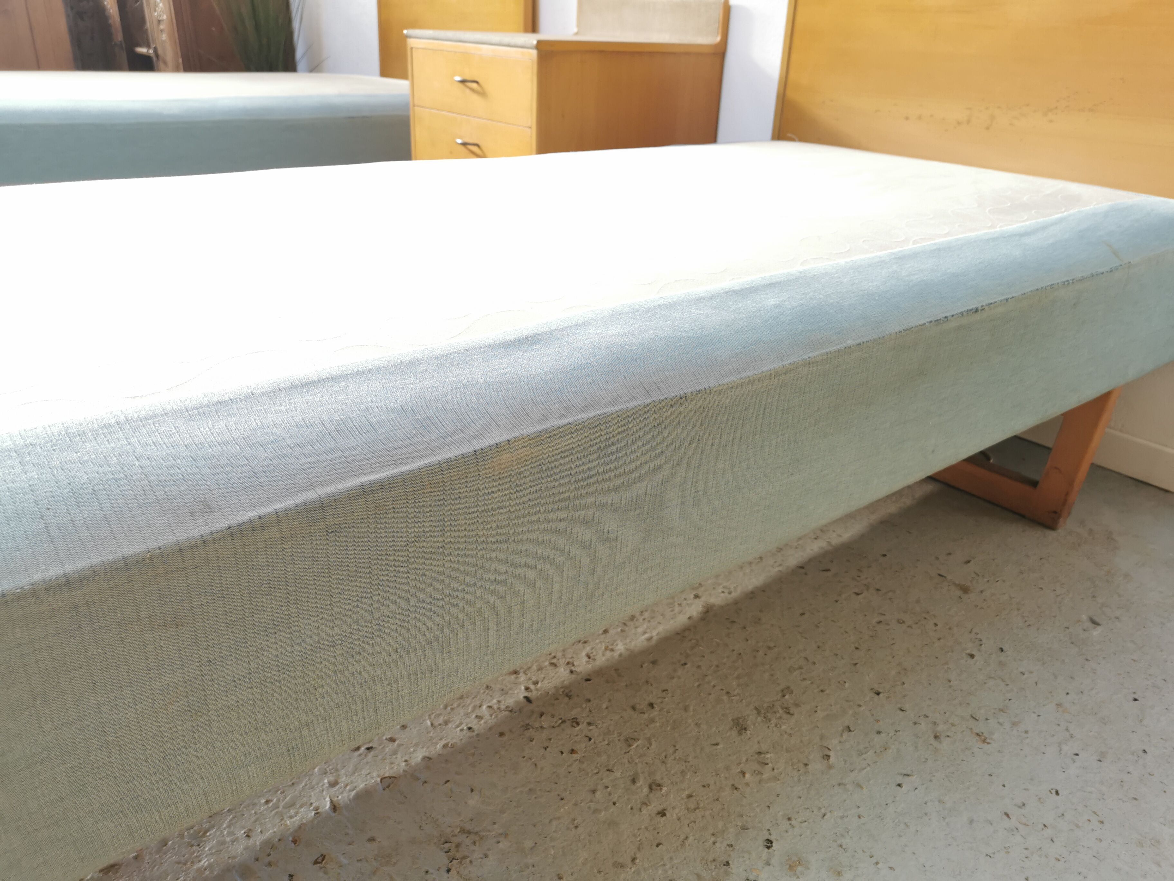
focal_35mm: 27
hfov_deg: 65.3
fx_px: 916
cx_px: 587
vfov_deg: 51.4
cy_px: 440
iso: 80
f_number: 1.8
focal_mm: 5.58
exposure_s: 1/100
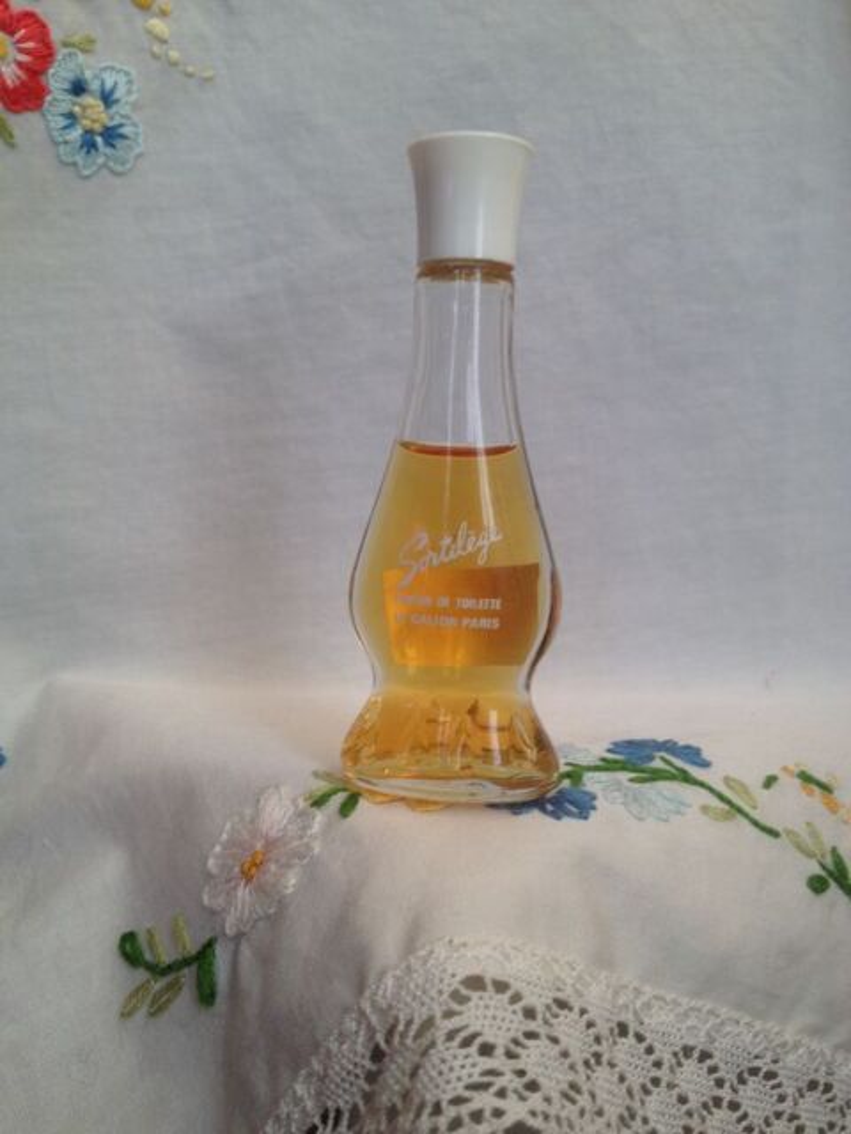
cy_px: 567
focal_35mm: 35
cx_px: 426
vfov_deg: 52.6
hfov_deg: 40.7
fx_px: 1147
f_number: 2.4
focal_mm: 4.28
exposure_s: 1/40
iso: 50
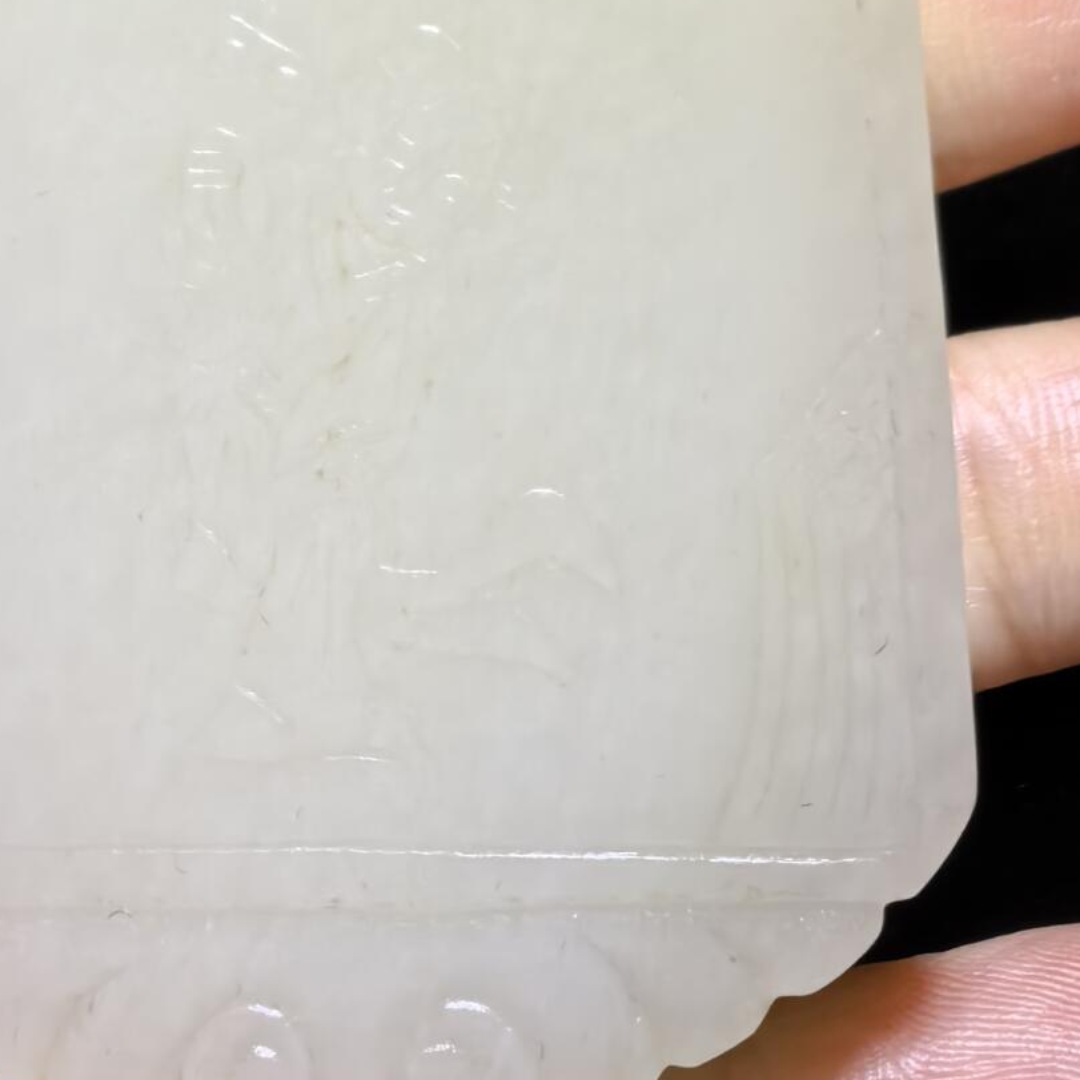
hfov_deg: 32.2
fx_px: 1871
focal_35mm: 53
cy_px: 329
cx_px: 463
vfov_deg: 31.8
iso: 160
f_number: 2.2
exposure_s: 1/333
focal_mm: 1.95
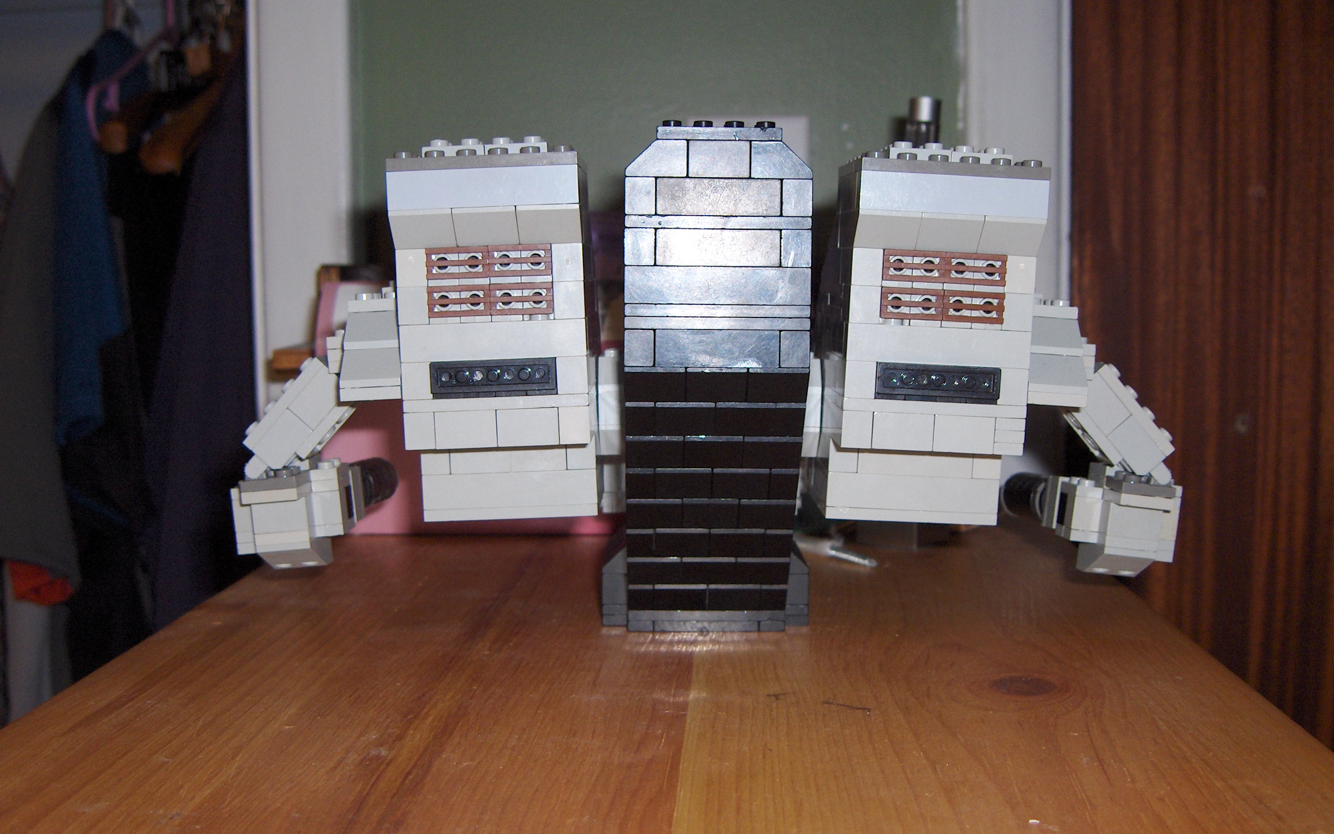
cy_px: 451
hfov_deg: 47.2
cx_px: 670
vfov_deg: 30.5
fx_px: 1527
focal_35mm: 42
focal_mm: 8
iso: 100
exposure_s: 1/60
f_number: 2.8
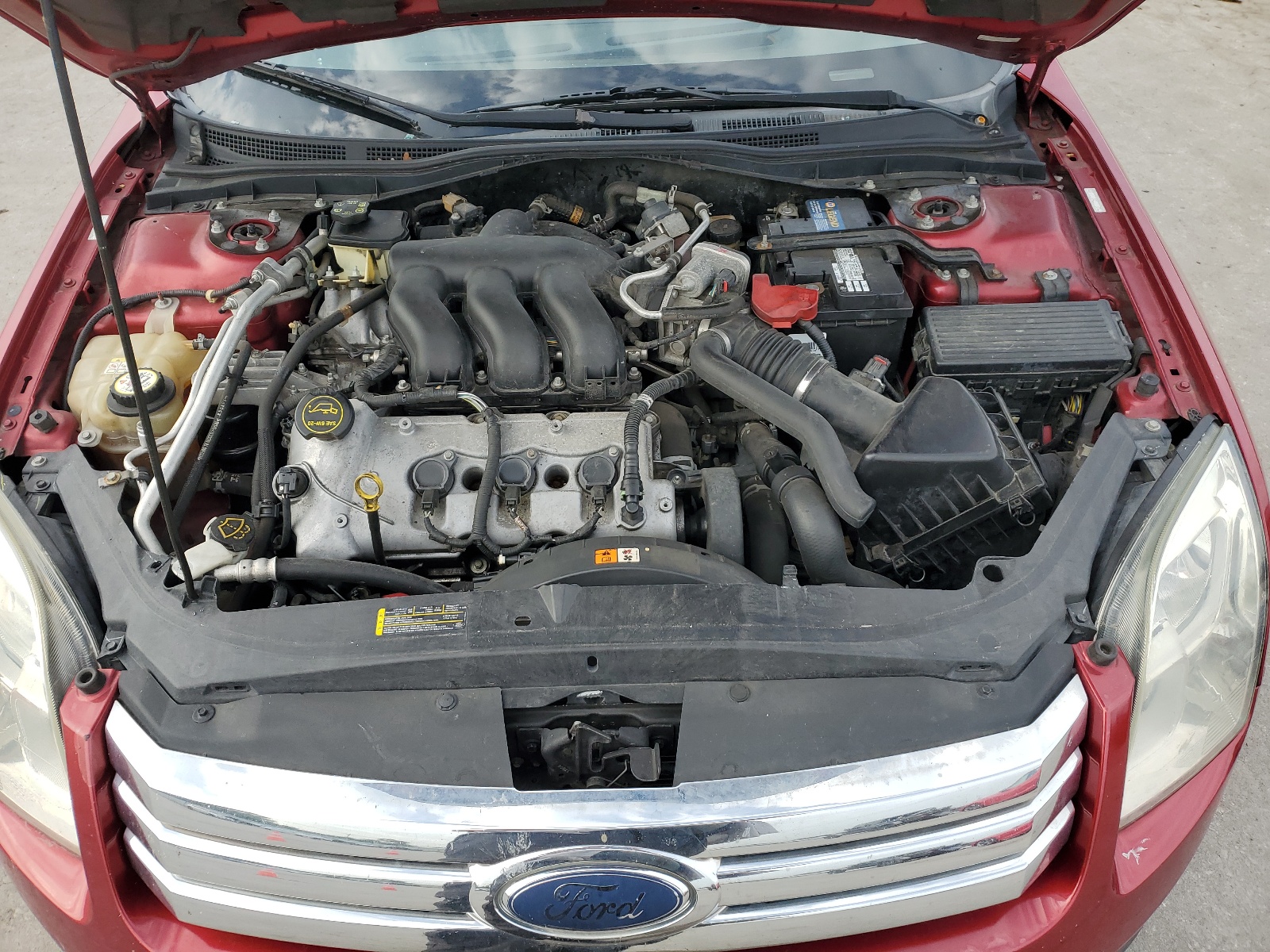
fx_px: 954
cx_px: 635
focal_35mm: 26
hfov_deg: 67.3
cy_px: 476
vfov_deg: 53.1
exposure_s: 1/909
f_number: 1.5
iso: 50
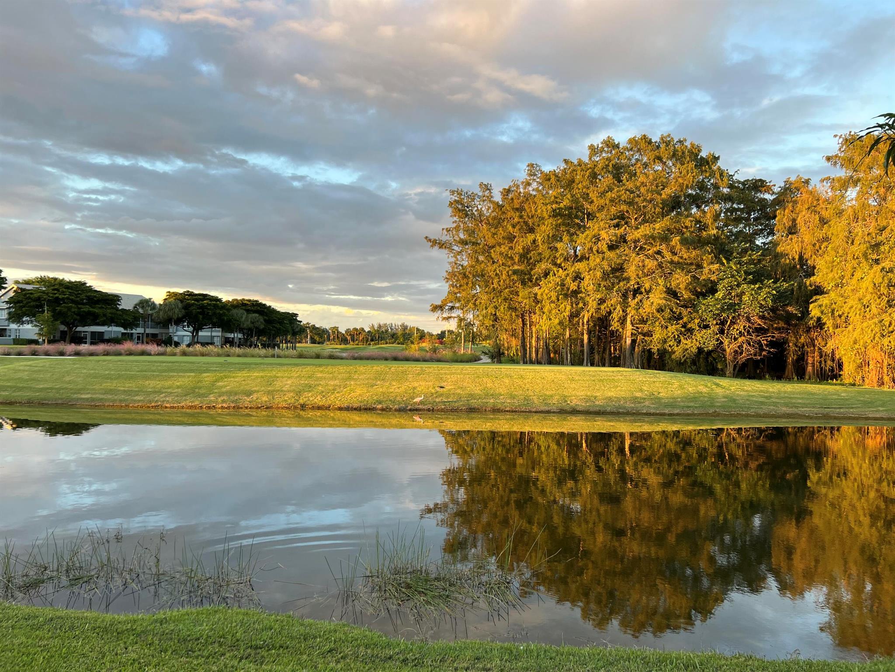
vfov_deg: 53.1
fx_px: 672
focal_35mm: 26
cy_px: 336
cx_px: 448
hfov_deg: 67.3
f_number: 1.5
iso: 40
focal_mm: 5.7
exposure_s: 1/284
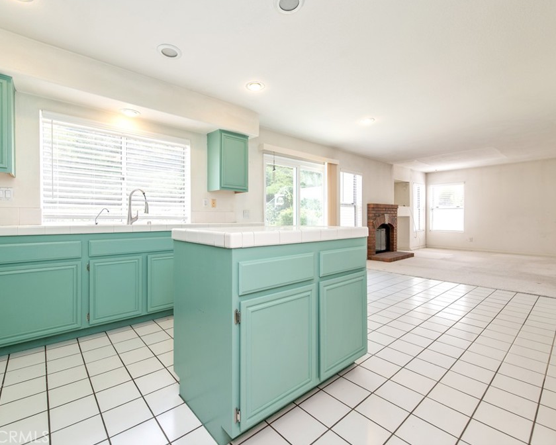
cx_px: 259
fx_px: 263
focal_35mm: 16
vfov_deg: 80.4
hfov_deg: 93.0
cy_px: 221
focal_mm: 14
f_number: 5
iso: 200
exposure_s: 1/100
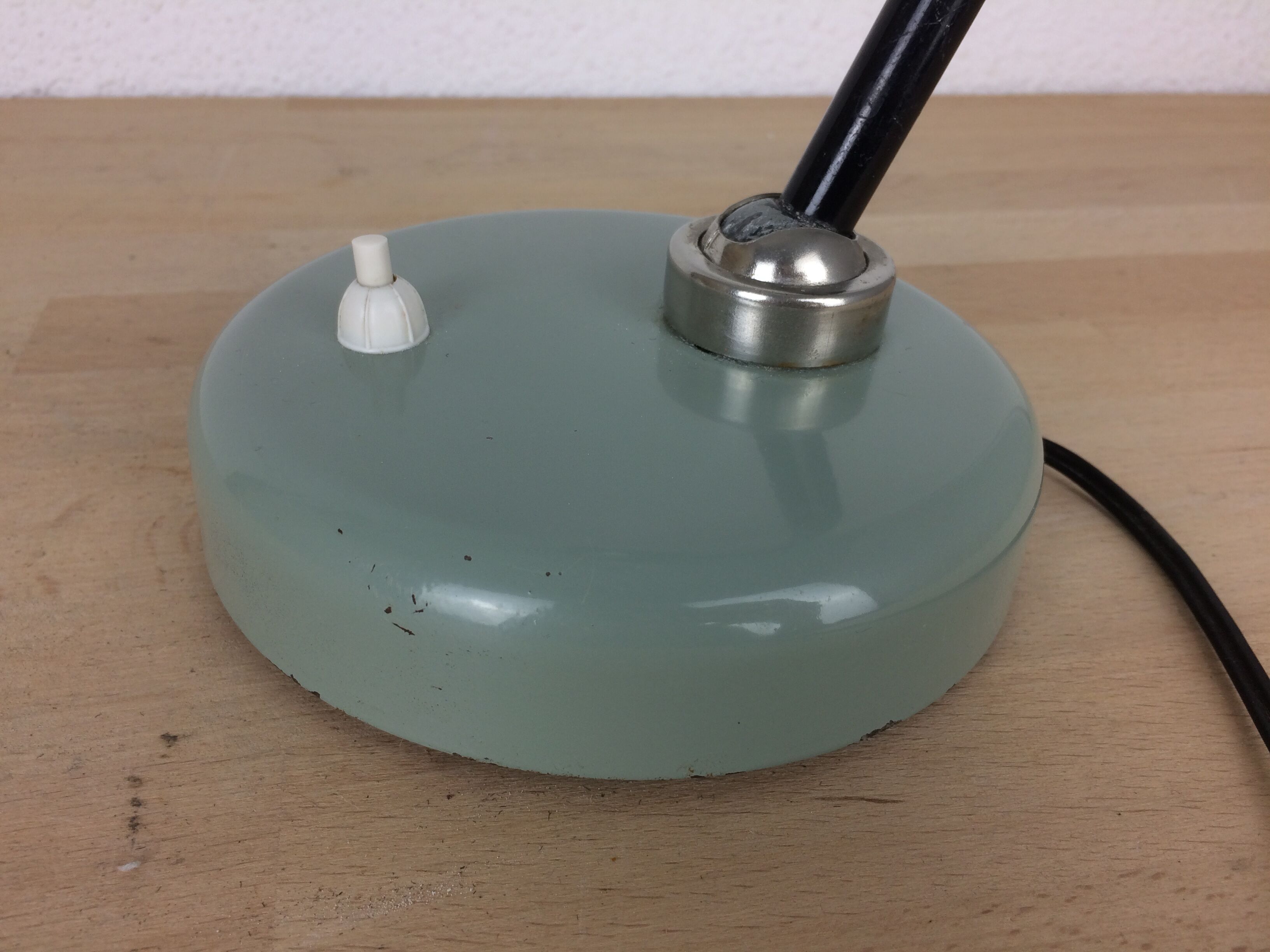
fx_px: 1064
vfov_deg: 48.2
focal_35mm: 29
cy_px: 476
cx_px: 635
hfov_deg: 61.7
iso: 32
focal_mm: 4.15
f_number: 2.2
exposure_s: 1/50
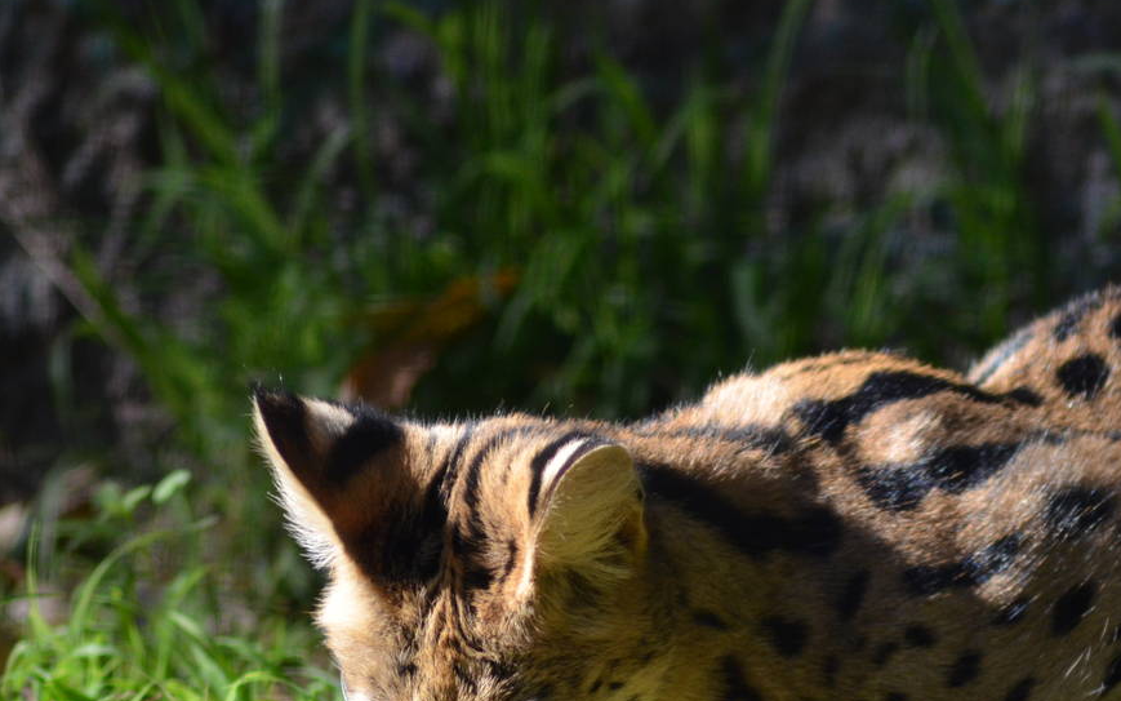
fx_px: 17168
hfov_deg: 3.7
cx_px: 906
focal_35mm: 562
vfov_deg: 2.3
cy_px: 658
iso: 800
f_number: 4.8
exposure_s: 1/1000
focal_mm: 200
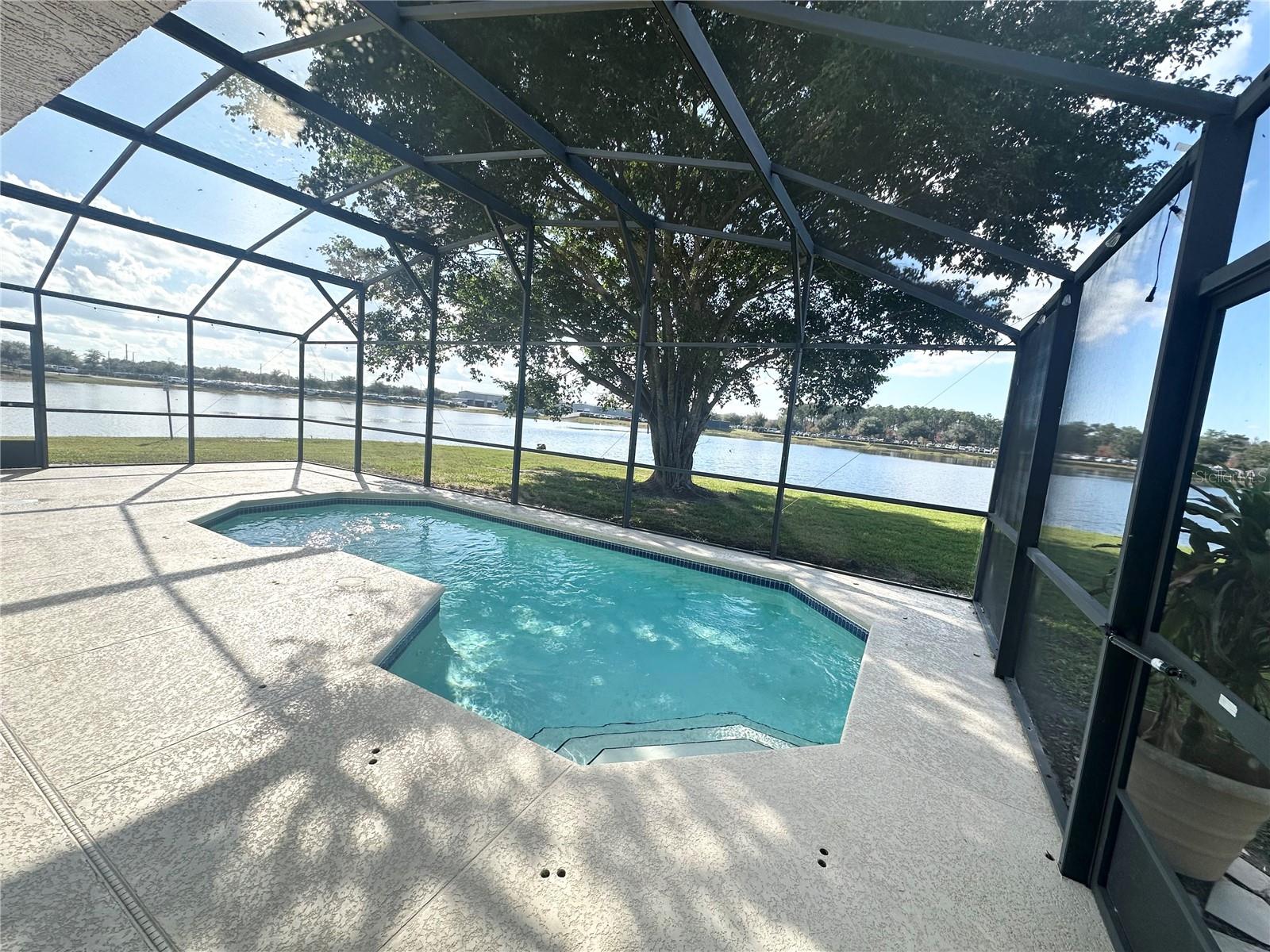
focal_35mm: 14
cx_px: 635
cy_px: 476
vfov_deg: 85.7
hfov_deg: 102.1
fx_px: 514
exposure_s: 1/932
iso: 40
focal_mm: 2.22
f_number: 2.2
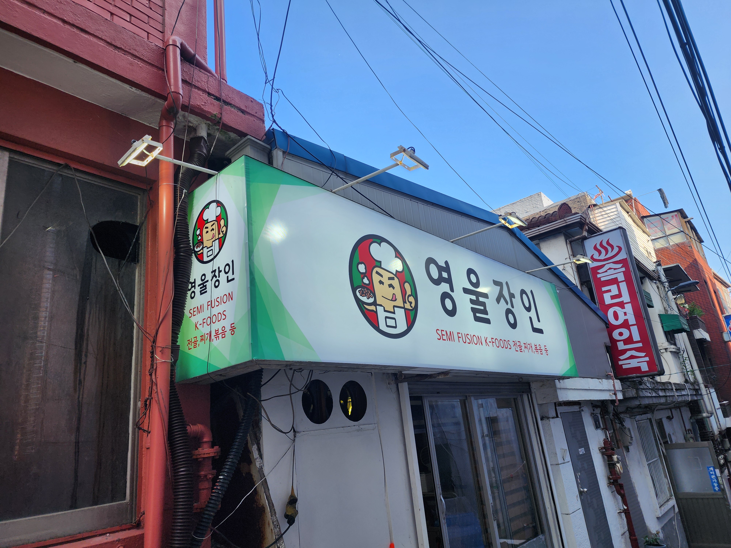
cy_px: 274
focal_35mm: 23
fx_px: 486
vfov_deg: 58.9
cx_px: 366
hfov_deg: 73.9
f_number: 1.8
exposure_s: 1/189
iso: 12
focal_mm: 6.4
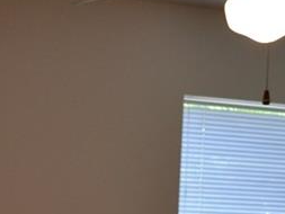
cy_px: 372
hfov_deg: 13.6
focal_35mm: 140
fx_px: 1153
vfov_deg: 10.1
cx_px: -74
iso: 900
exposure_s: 1/60
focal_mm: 24
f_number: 4
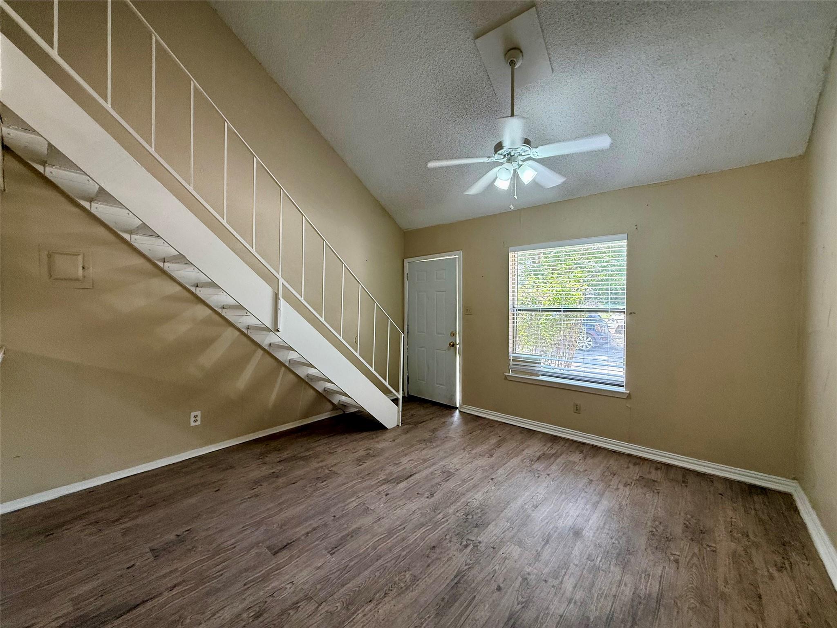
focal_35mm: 14
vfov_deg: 85.7
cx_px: 418
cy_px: 314
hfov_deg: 102.1
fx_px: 339
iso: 160
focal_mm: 2.22
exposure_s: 1/99
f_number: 2.2
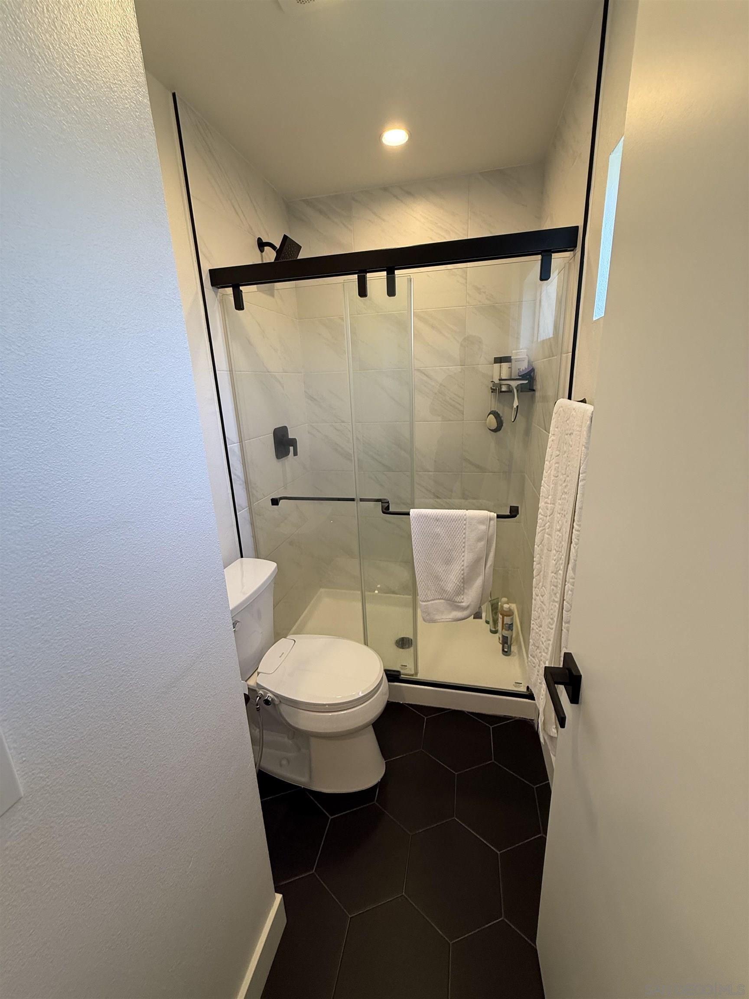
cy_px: 500
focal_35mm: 14
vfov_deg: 102.1
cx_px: 374
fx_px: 404
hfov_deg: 85.7
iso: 160
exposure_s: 1/120
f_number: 2.2
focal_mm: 2.22
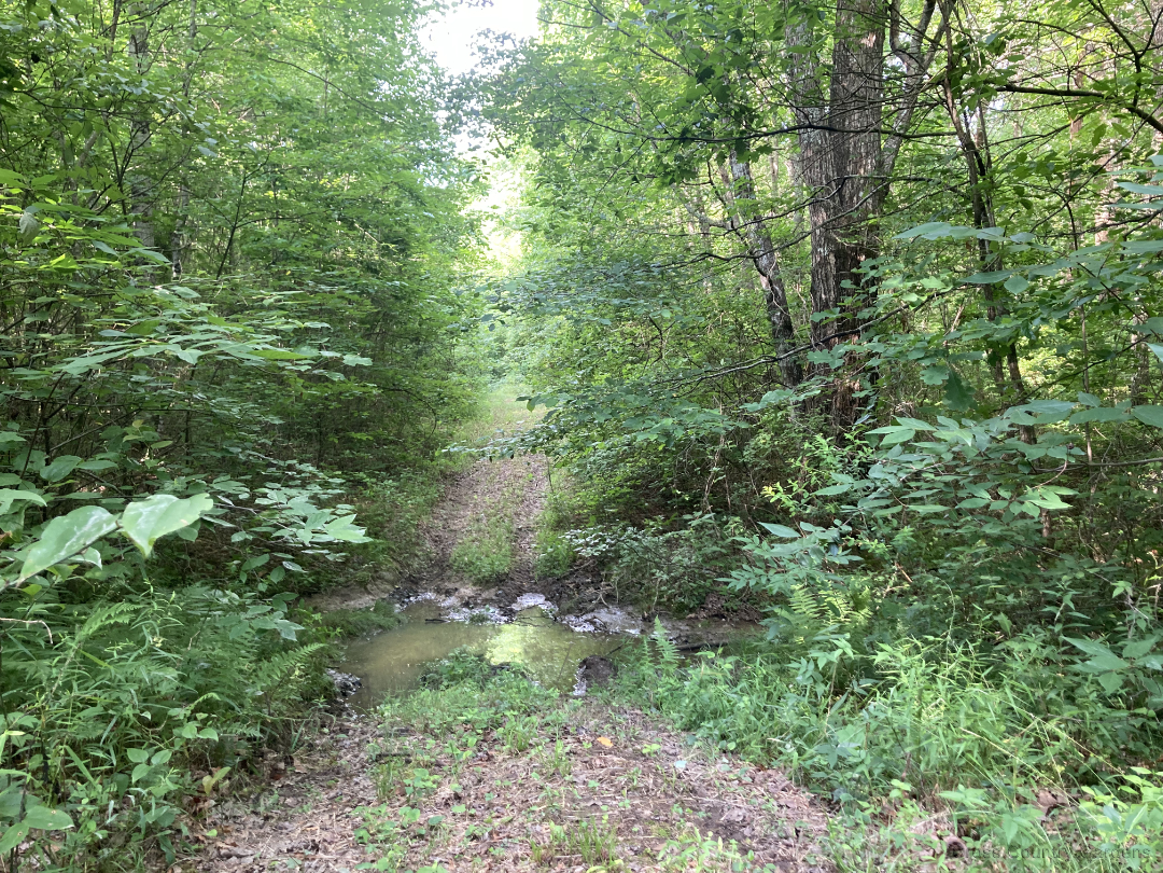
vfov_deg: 49.7
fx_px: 941
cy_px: 436
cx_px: 582
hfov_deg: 63.4
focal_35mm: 28
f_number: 1.8
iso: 125
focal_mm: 4
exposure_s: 1/60
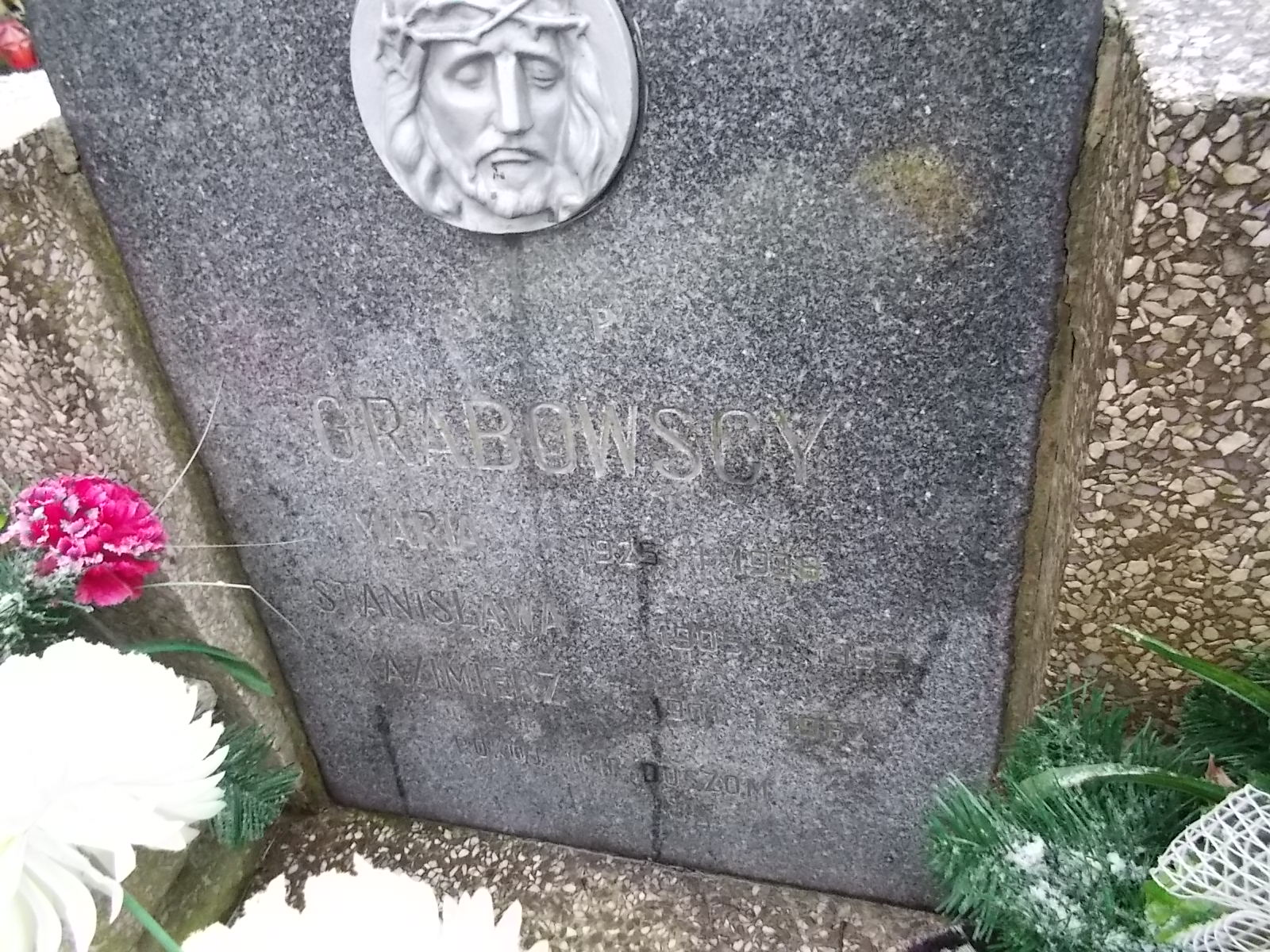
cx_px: 635
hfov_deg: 67.3
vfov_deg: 53.1
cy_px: 476
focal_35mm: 26
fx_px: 954
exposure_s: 1/25
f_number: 3.2
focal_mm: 4.6
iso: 400
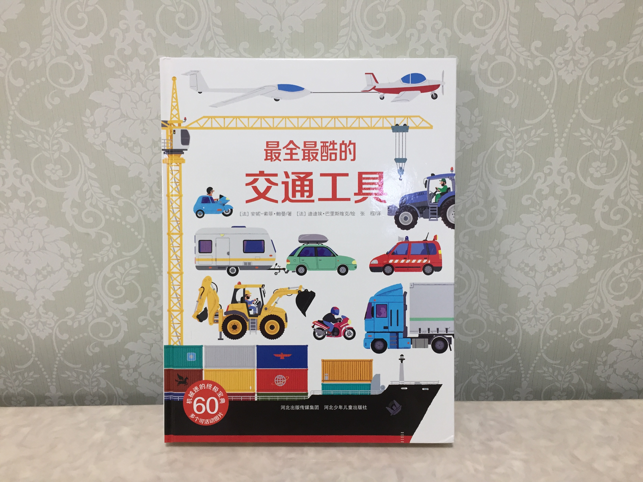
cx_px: 322
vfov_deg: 48.2
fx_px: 539
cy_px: 241
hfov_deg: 61.7
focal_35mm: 29
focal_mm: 4.15
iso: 100
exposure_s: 1/33
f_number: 2.2
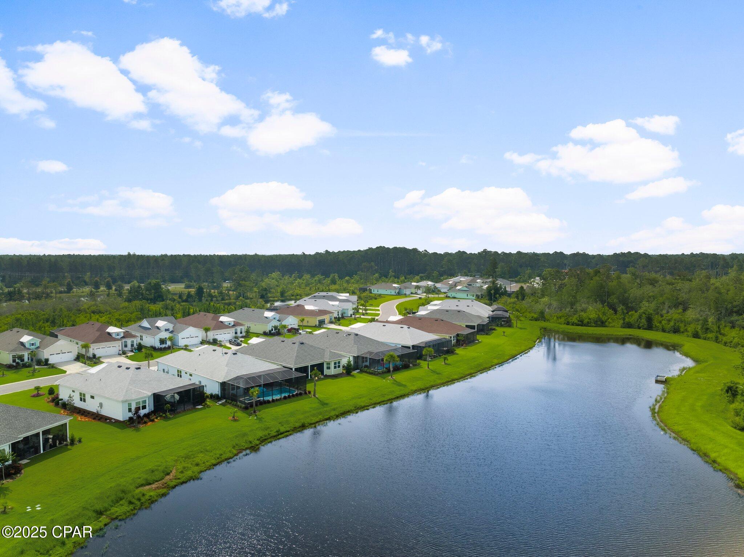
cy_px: 278
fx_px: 515
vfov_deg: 56.8
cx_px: 372
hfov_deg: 71.6
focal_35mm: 24
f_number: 3.5
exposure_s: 1/3200
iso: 200
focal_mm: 12.29
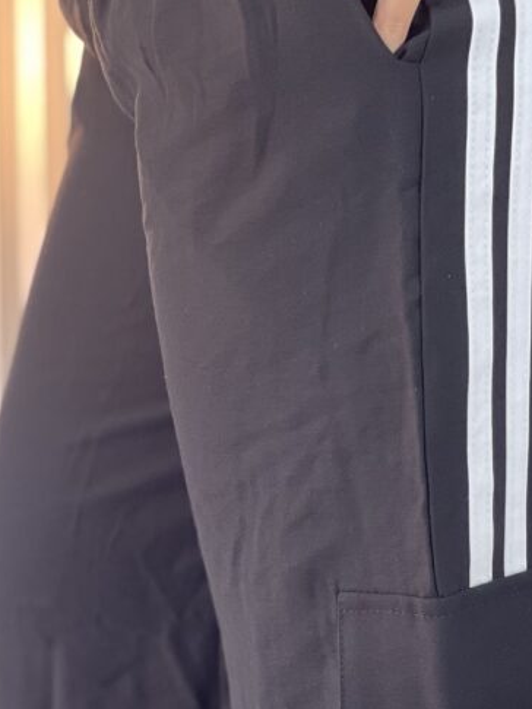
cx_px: 411
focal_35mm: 148
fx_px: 3031
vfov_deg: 13.2
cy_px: 623
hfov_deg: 10.0
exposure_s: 1/120
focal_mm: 9
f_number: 2.8
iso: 200
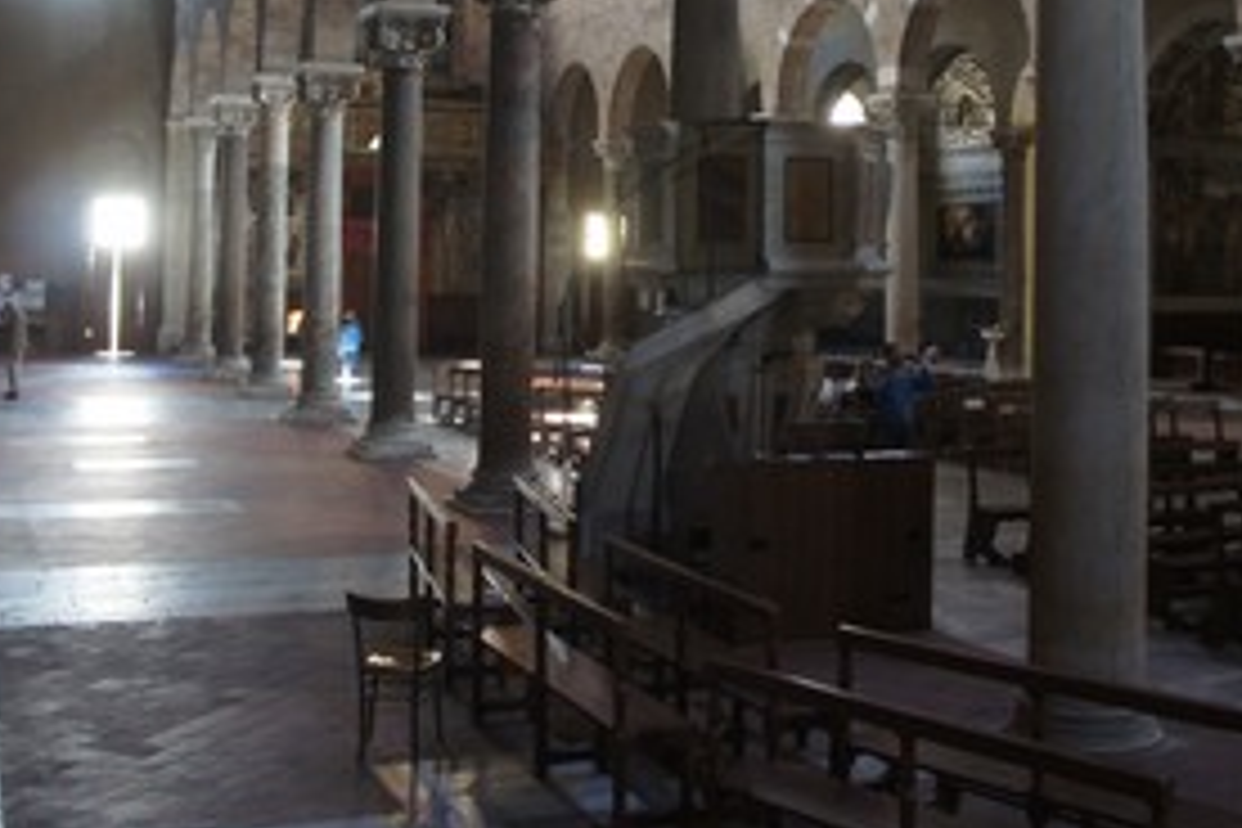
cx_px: 747
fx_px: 1552
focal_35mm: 45
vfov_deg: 29.2
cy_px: 166
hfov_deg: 43.4
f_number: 3.5
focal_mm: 18
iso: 1000
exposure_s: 1/30
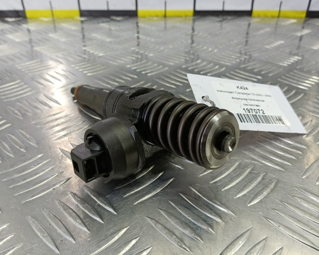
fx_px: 236
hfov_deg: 68.1
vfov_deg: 56.8
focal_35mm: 25
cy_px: 130
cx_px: 157
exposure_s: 1/50
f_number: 1.6
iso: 142
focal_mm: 4.11
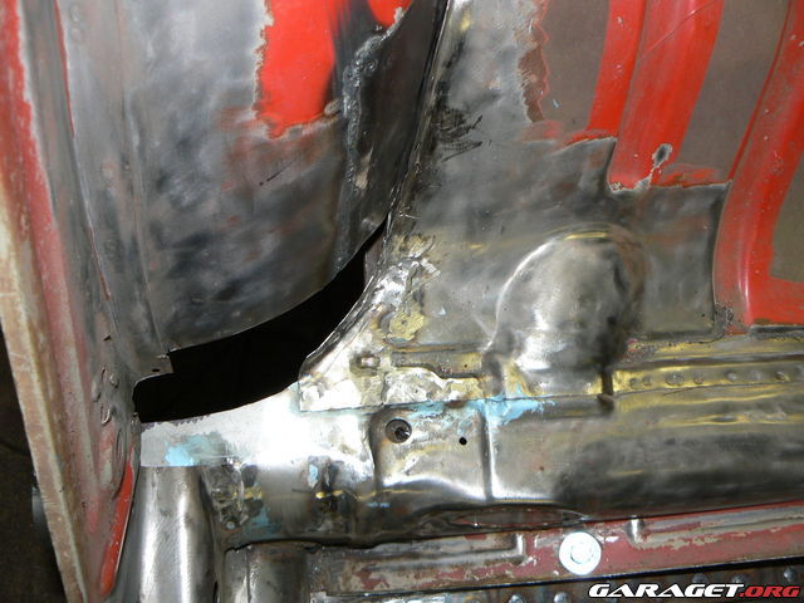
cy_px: 302
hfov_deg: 51.4
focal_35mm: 36
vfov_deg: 39.7
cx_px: 402
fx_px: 836
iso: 100
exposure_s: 1/30
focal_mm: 6
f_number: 2.8
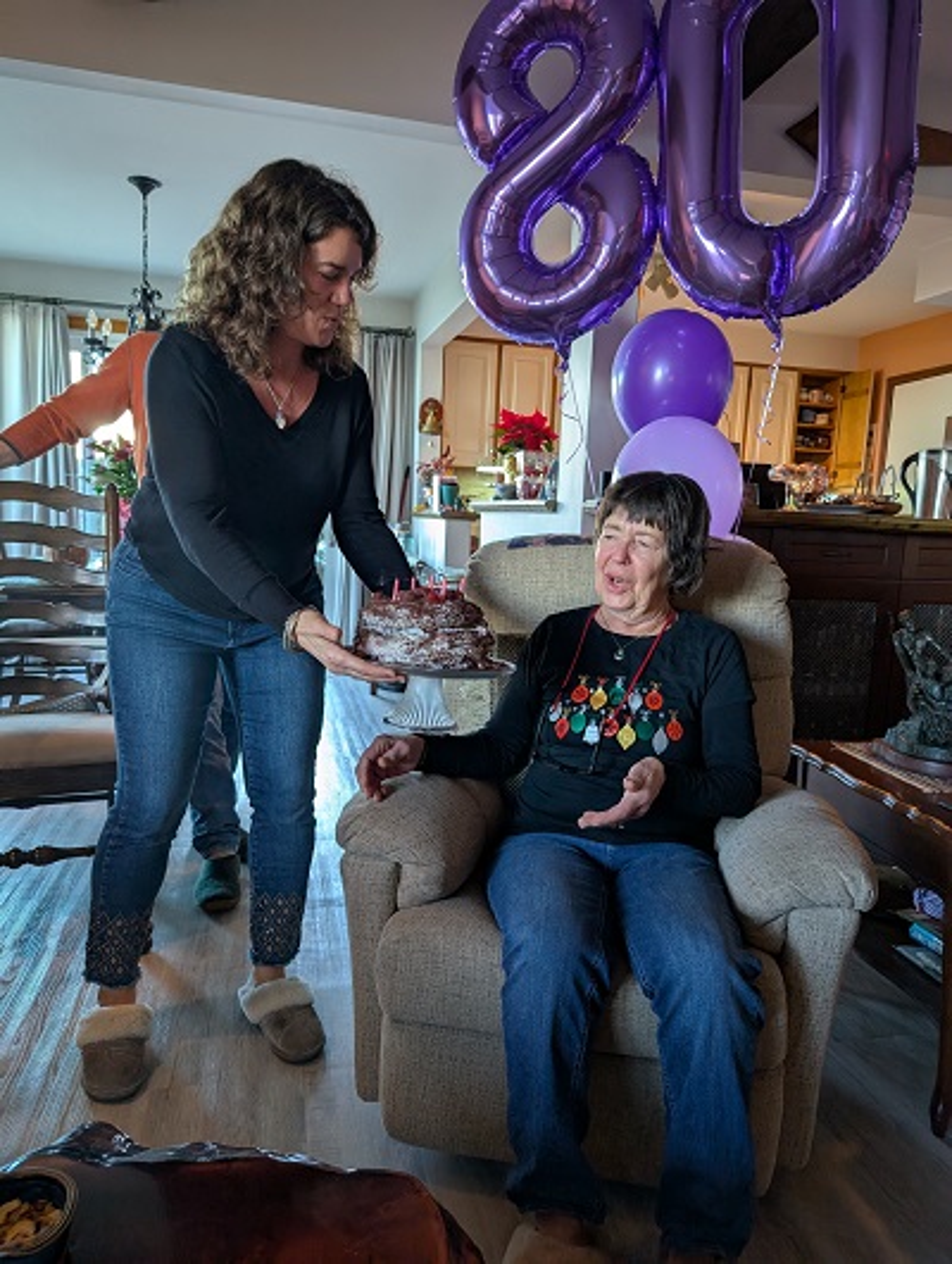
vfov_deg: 71.5
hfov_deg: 57.0
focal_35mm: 24
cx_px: 476
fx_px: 878
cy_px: 632
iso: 368
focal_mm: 6.9
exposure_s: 1/120
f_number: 1.68
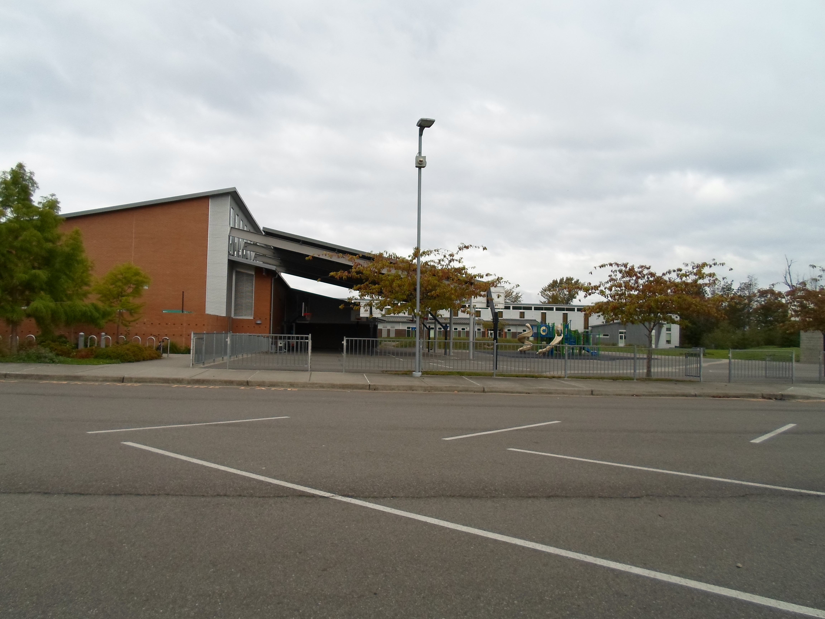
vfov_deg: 54.9
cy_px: 310
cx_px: 412
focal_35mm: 25
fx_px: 596
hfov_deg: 69.4
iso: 80
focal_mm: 4.5
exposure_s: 1/750
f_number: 2.5
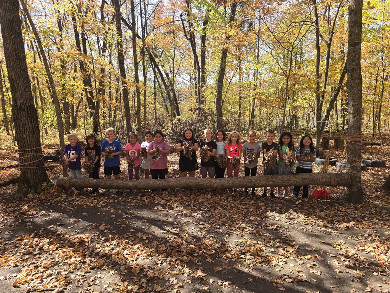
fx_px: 259
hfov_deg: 73.9
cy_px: 146
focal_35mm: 23
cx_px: 195
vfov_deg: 58.9
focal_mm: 6.3
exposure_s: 1/148
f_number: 1.7
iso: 12
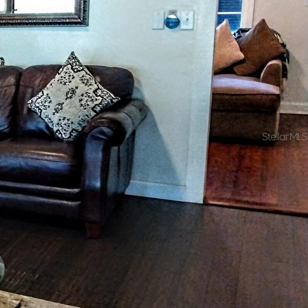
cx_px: -91
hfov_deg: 29.6
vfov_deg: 36.7
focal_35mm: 46
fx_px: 463
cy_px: 136
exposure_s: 1/30
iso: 716
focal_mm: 3.54
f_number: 2
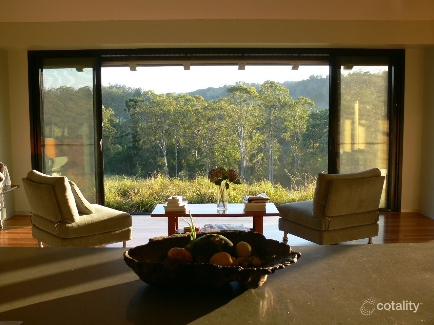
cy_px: 162
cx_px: 217
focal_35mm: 37
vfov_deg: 38.7
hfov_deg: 50.1
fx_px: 464
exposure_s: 1/50
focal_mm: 7.8
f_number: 4
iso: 80
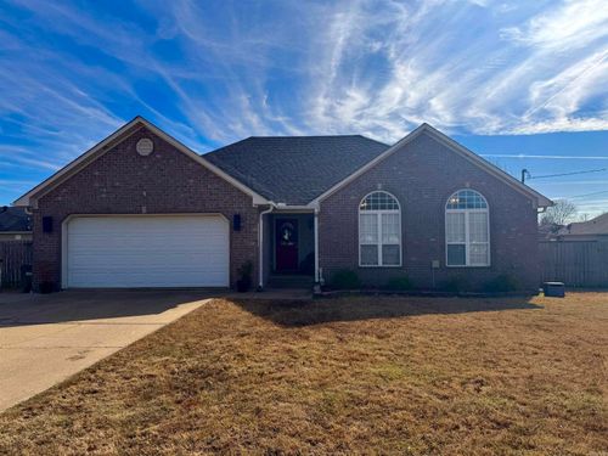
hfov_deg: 71.6
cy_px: 228
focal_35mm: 24
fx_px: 422
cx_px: 304
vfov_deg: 56.8
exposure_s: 1/7937
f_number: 1.78
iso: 80
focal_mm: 6.76
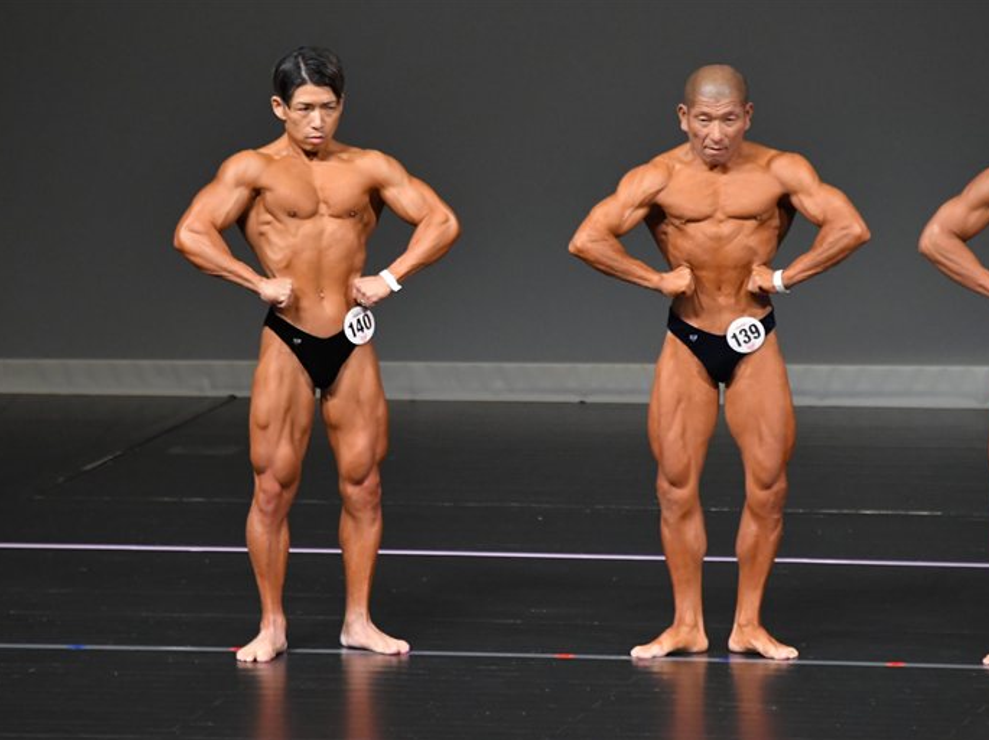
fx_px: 11651
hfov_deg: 4.9
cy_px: 371
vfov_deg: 3.6
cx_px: 482
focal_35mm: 408
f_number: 5.6
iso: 4000
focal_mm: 250
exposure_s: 1/400
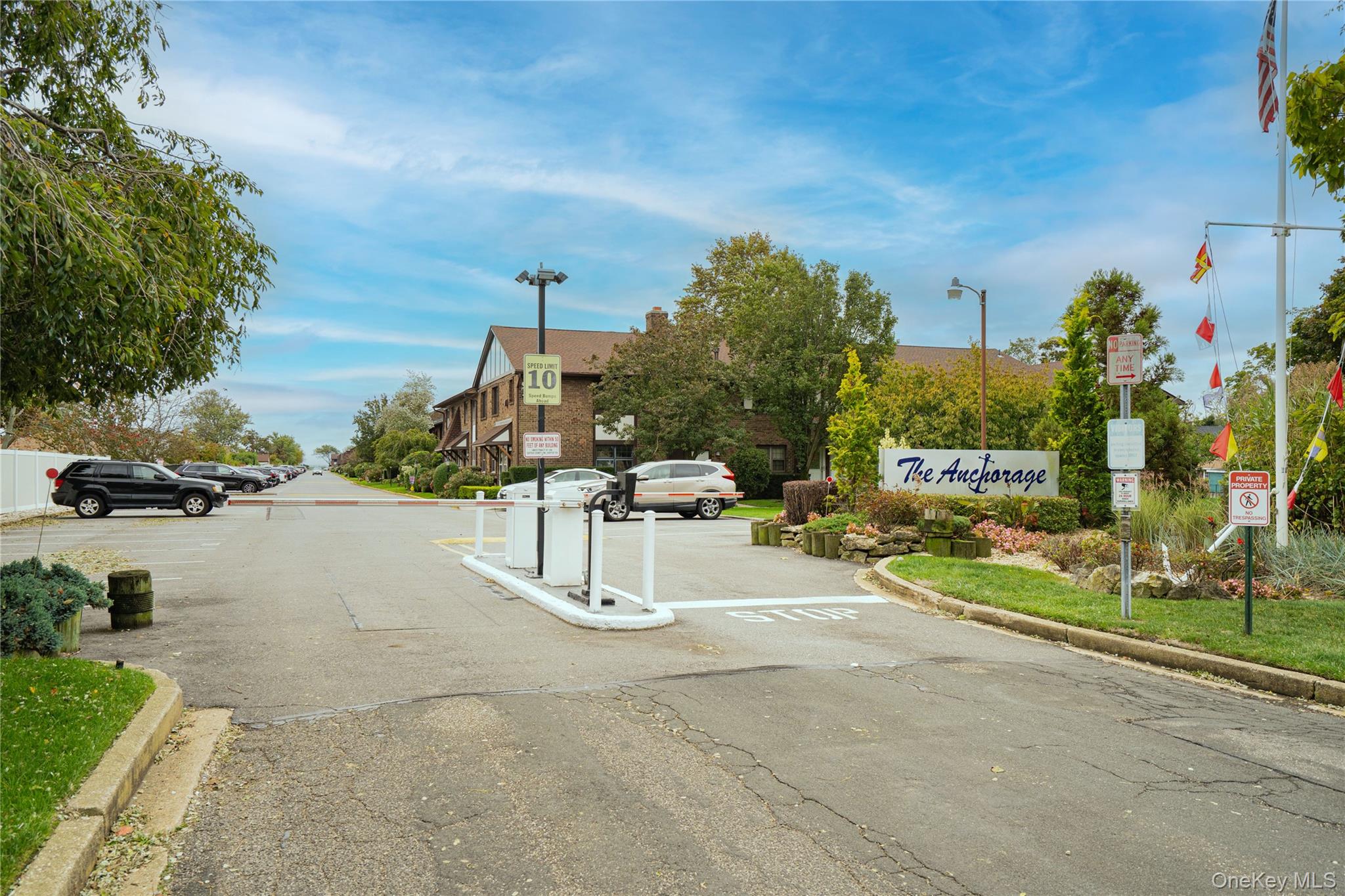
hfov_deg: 67.4
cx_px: 672
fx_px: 1009
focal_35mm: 27
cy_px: 448
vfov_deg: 47.9
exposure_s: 1/320
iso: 400
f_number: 8
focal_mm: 27
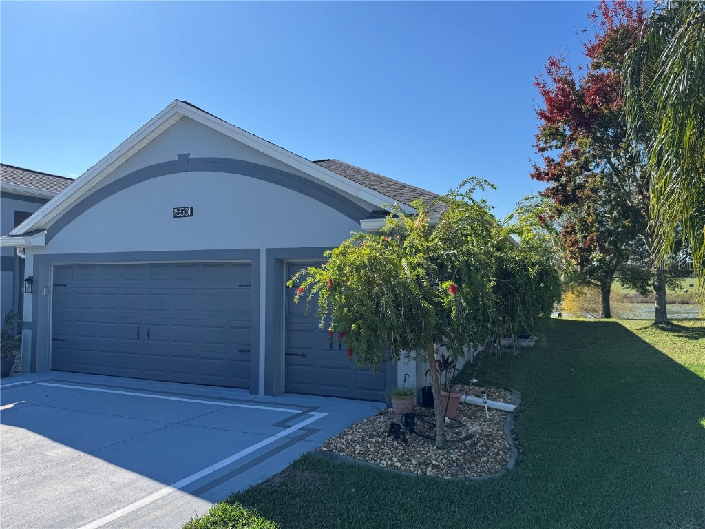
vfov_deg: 56.8
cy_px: 264
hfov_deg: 71.6
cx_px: 352
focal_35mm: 24
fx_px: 489
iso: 80
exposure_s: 1/4049
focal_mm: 6.76
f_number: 1.78
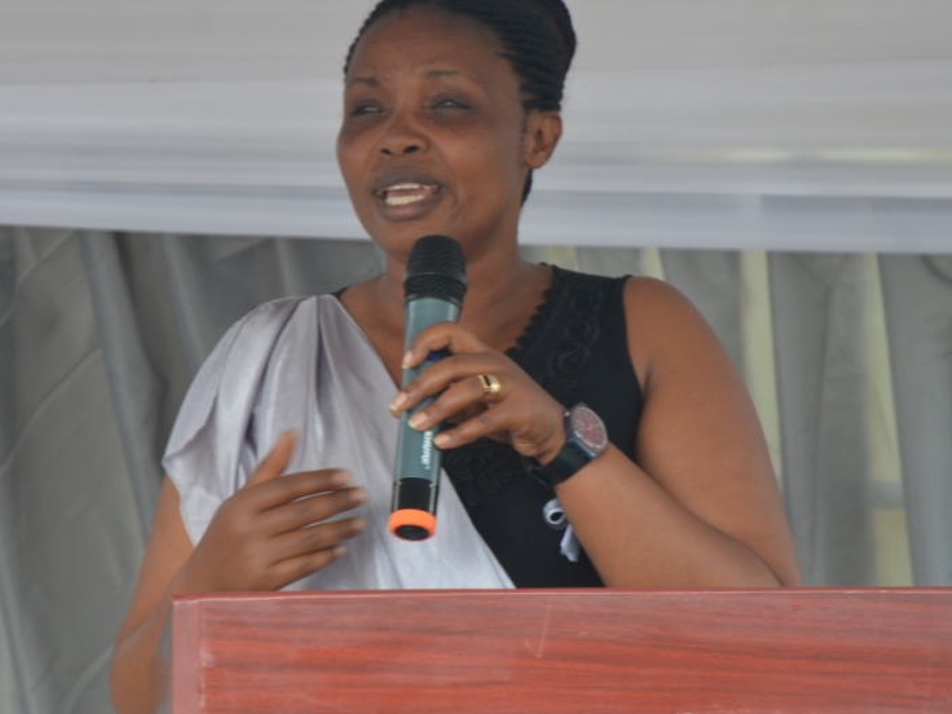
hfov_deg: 8.8
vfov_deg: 6.6
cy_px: 308
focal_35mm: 224
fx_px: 6152
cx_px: 457
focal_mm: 105
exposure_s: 1/80
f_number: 5.6
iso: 400
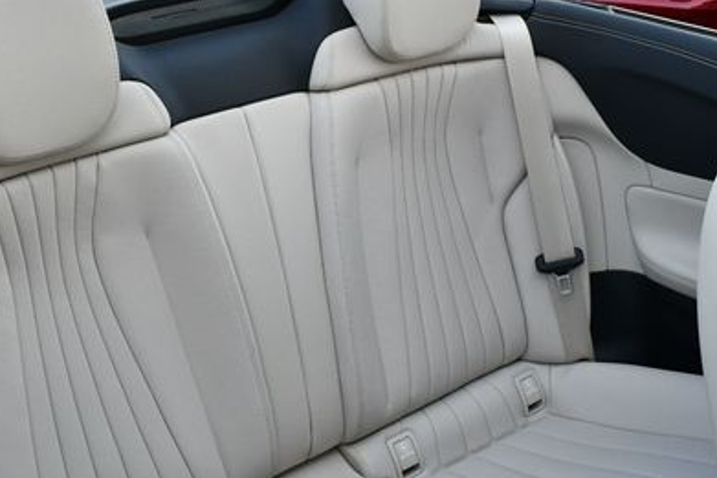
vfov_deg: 23.0
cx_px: 339
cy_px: 271
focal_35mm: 59
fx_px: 1175
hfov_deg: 33.9
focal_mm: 18
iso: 320
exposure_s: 1/250
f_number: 5.6
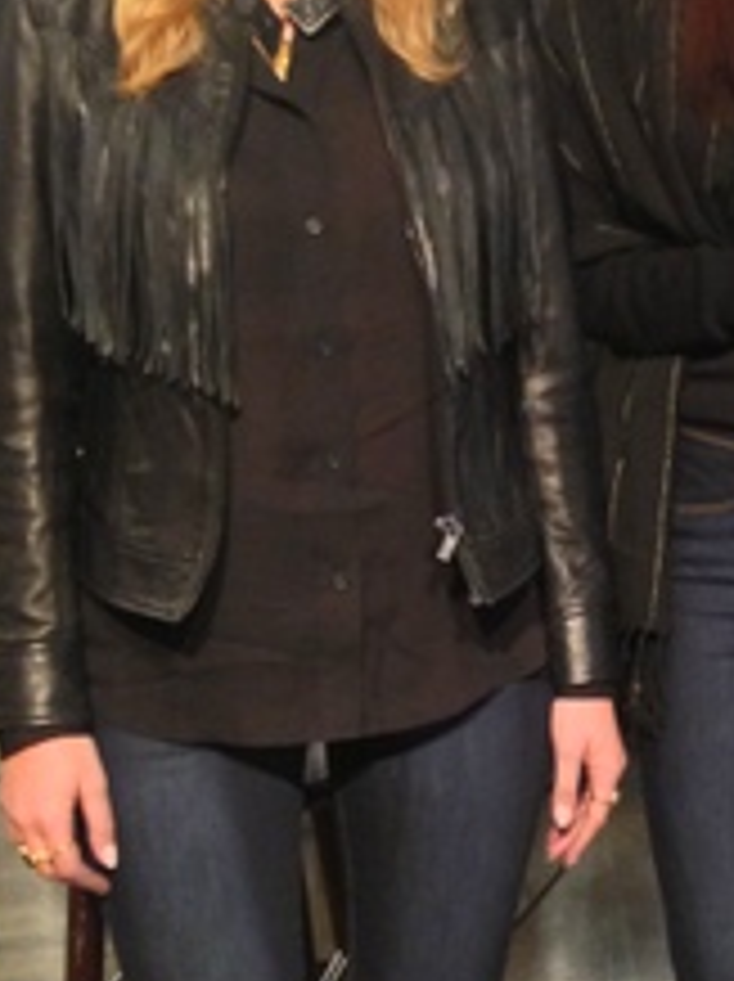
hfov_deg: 15.5
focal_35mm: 91
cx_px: 905
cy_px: 594
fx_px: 2578
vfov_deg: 21.5
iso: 250
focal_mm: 4.13
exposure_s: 1/20
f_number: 2.4
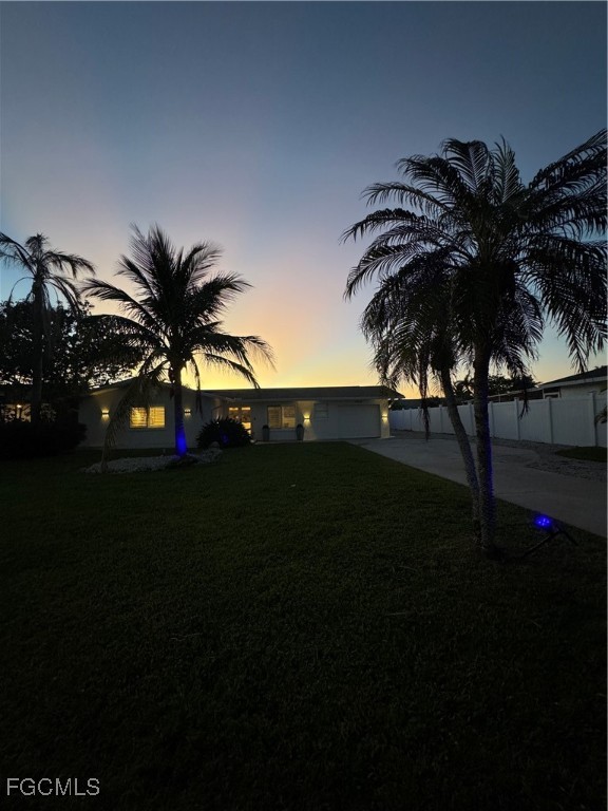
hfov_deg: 85.7
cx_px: 304
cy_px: 406
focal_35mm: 14
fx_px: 328
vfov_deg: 102.1
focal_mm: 2.22
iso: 320
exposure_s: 1/71
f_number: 2.2
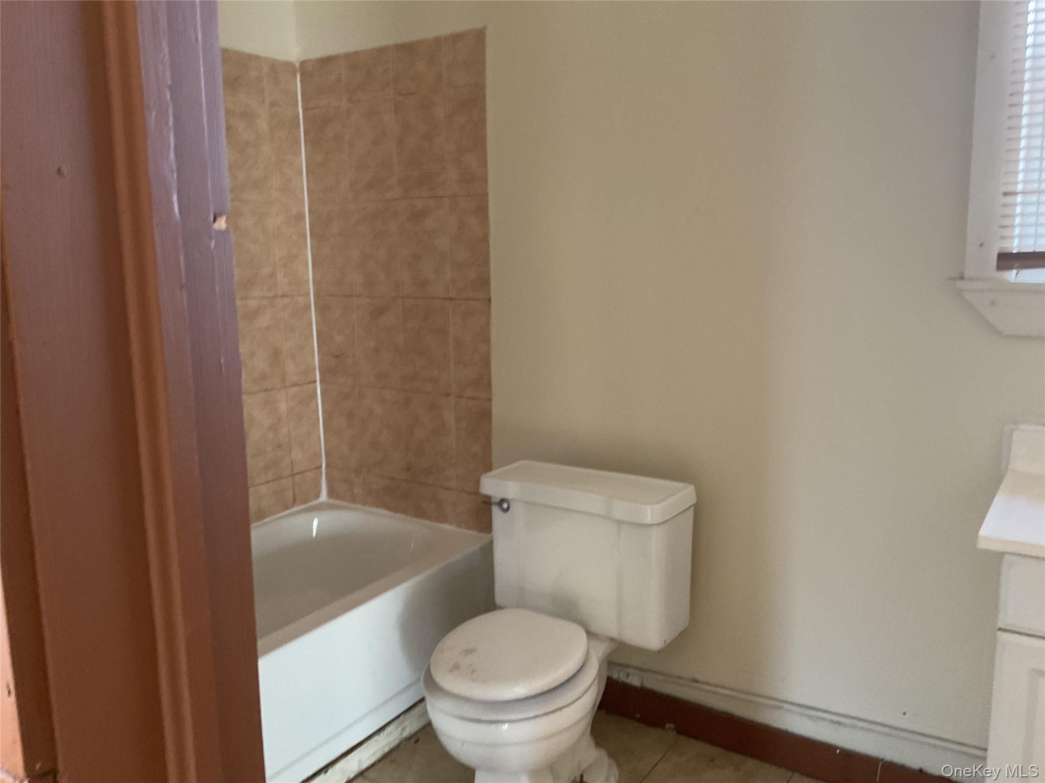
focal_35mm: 29
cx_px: 522
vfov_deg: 48.2
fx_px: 875
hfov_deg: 61.7
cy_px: 392
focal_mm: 3
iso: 200
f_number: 1.8
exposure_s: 1/40
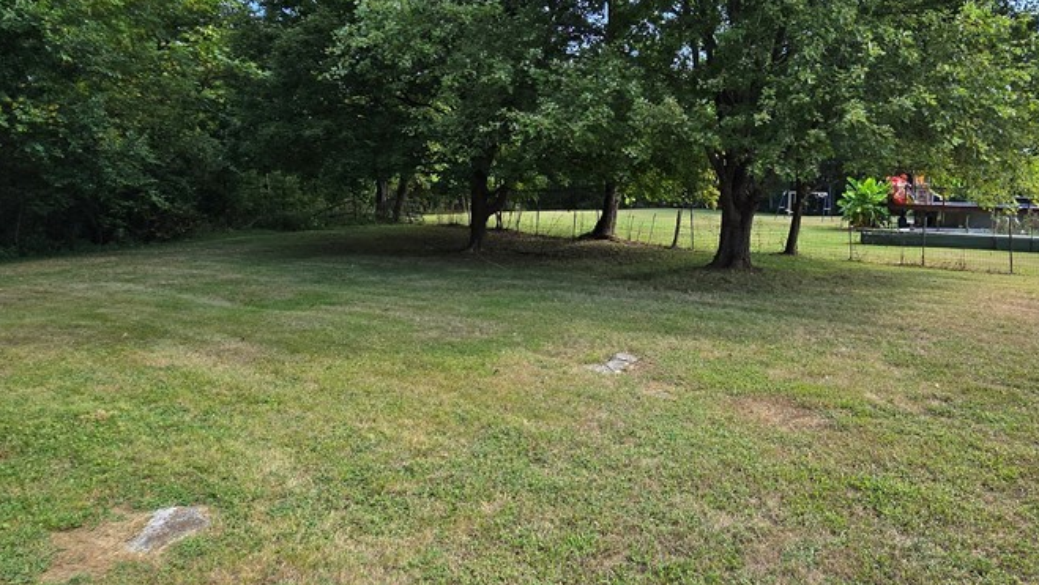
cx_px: 650
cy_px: 274
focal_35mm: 22
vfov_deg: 51.5
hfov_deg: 79.7
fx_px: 606
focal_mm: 2.2
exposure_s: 1/1132
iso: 50
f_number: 2.2
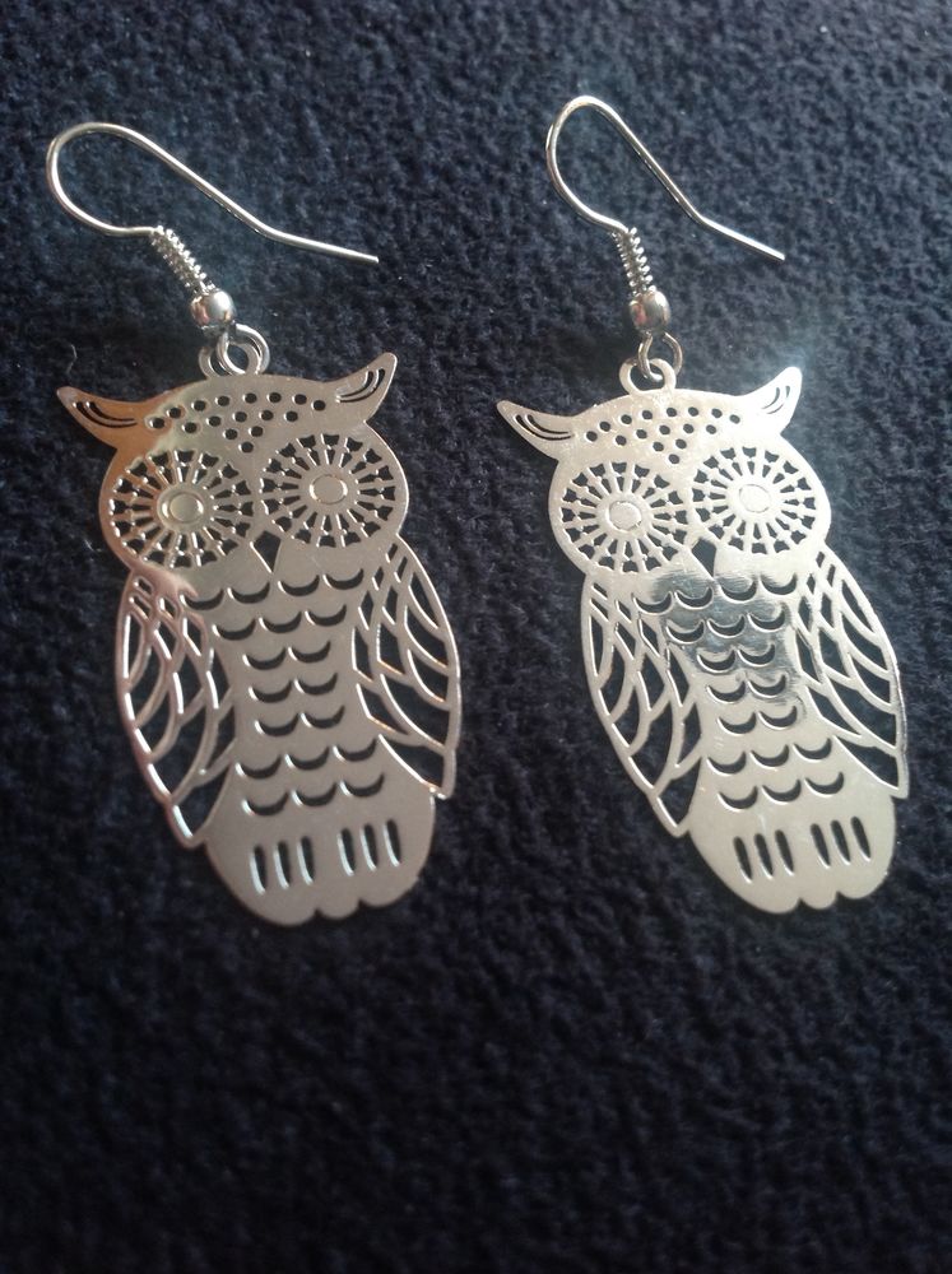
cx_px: 476
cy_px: 637
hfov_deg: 40.6
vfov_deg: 52.7
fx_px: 1287
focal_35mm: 35
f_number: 2.4
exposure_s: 1/15
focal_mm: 4.28
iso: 160
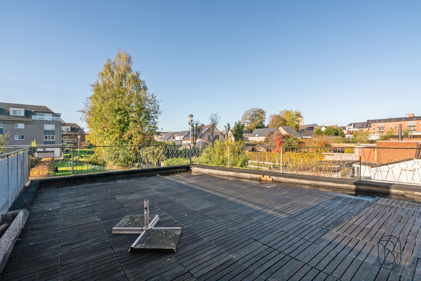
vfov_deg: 73.8
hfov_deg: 96.7
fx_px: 187
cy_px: 140
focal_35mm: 16
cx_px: 210
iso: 800
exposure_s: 1/500
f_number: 11
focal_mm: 16
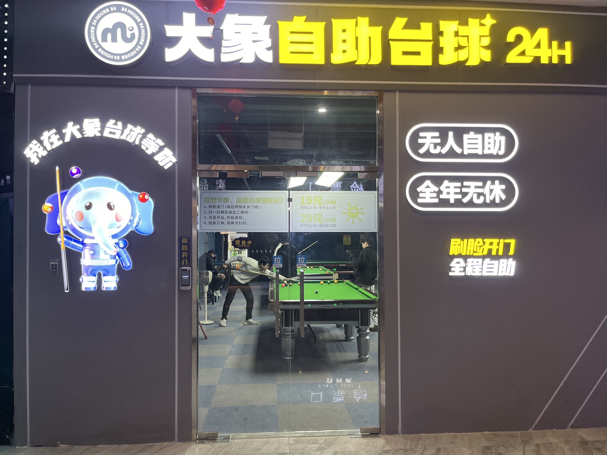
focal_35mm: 26
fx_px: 456
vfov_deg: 53.1
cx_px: 304
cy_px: 228
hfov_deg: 67.3
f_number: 1.6
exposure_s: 1/120
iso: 125
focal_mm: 5.1
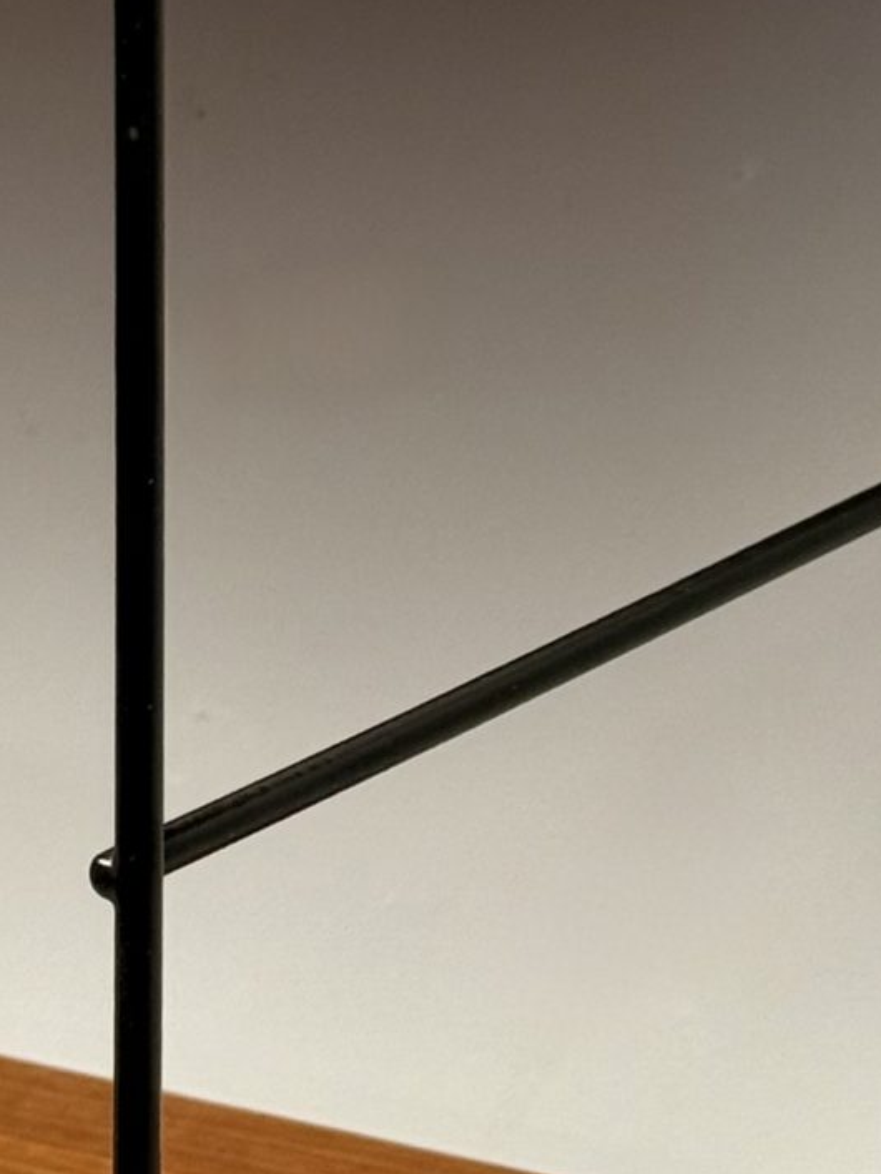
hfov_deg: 8.5
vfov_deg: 11.4
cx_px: 529
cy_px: 461
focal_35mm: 174
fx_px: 5901
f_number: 1.78
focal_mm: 6.76
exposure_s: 1/50
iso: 64
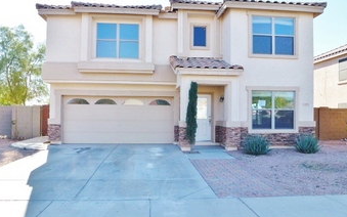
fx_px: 246
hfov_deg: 70.4
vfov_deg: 47.6
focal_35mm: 26
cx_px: 171
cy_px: 115
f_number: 4
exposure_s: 1/250
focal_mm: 4.3
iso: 100
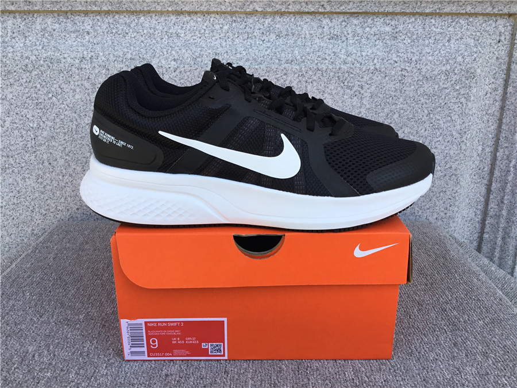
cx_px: 258
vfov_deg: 45.4
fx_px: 463
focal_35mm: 31
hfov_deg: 58.4
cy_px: 194
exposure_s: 1/255
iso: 25
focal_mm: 3.3
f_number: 2.4
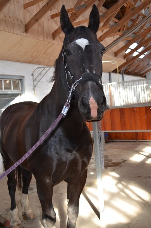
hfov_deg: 34.1
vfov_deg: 49.6
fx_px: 247
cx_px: 76
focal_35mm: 39
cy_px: 114
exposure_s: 1/125
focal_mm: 26
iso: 360
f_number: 4.2
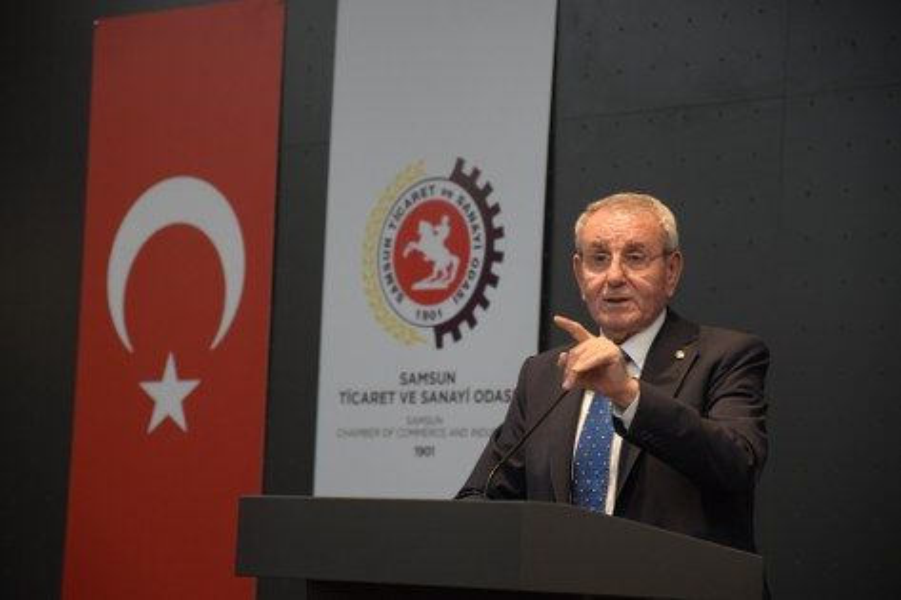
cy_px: 300
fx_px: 3002
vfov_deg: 11.4
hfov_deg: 17.1
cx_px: 450
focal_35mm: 120
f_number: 4
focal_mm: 80
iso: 1600
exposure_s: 1/200
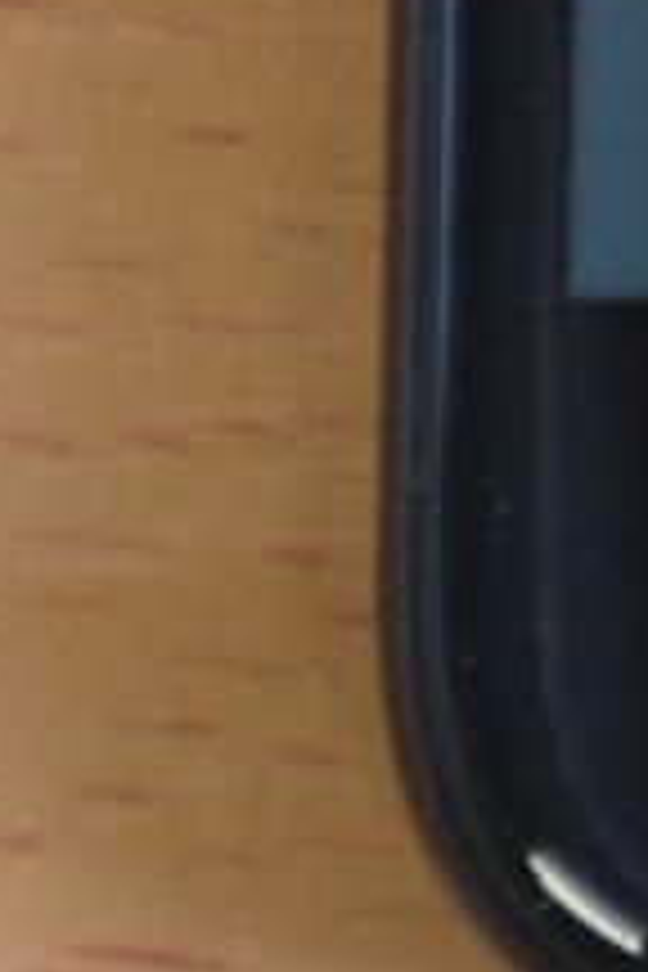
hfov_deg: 2.2
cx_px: 2014
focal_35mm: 611
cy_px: -1935
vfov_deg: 3.3
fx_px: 16488
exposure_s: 1/15
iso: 1000
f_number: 5.6
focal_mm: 55
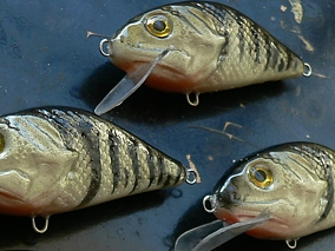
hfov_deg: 21.8
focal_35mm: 90
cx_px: 184
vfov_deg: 15.8
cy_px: 300
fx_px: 871
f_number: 2.8
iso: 100
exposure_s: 1/80
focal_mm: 6
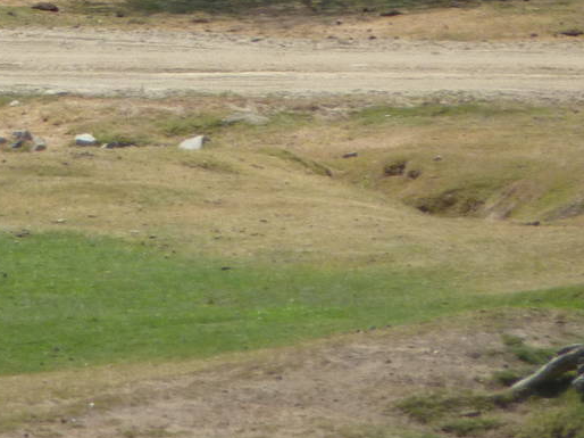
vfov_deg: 1.6
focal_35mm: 934
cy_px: -203
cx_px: -251
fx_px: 15750
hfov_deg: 2.1
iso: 160
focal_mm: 49.2
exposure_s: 1/800
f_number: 4.9
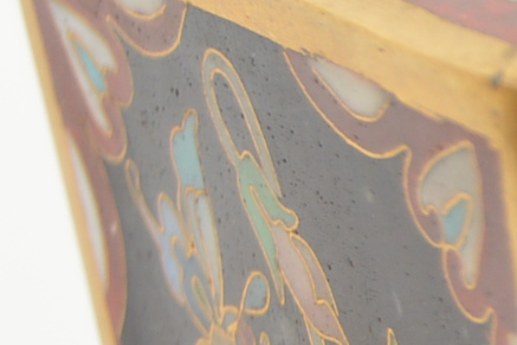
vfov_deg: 3.5
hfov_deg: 5.0
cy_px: 670
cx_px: 1429
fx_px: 5627
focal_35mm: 392
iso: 200
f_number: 5
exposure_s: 1/125
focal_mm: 38
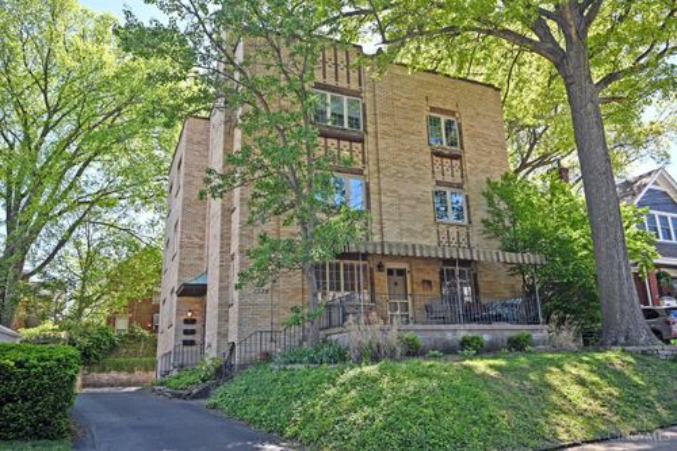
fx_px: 461
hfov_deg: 72.6
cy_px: 226
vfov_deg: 52.2
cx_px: 338
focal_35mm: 24
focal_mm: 24.5
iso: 200
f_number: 5.6
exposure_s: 1/250
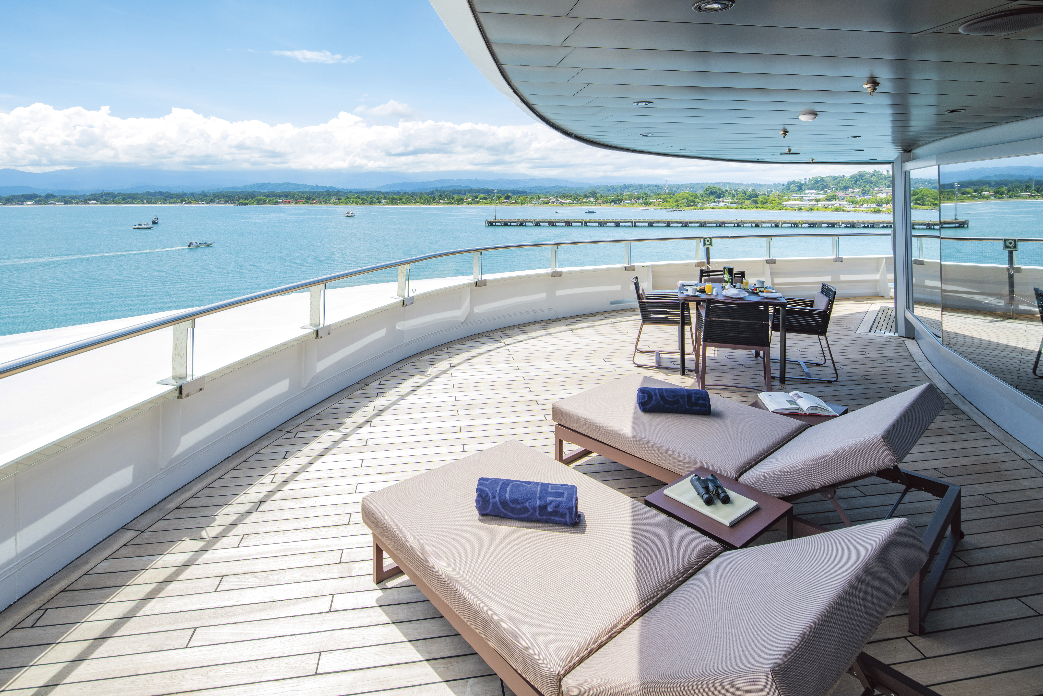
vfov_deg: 64.6
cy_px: 348
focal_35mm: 19
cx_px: 522
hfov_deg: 86.9
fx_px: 550
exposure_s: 1/50
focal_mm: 19
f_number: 11
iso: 100
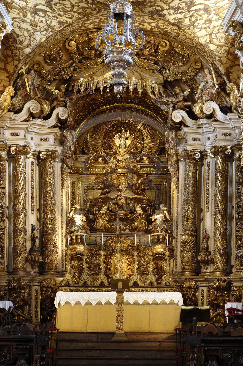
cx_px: 122
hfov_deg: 17.4
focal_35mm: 78
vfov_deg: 26.0
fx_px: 792
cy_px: 183
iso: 100
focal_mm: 52
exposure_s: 1.5
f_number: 8
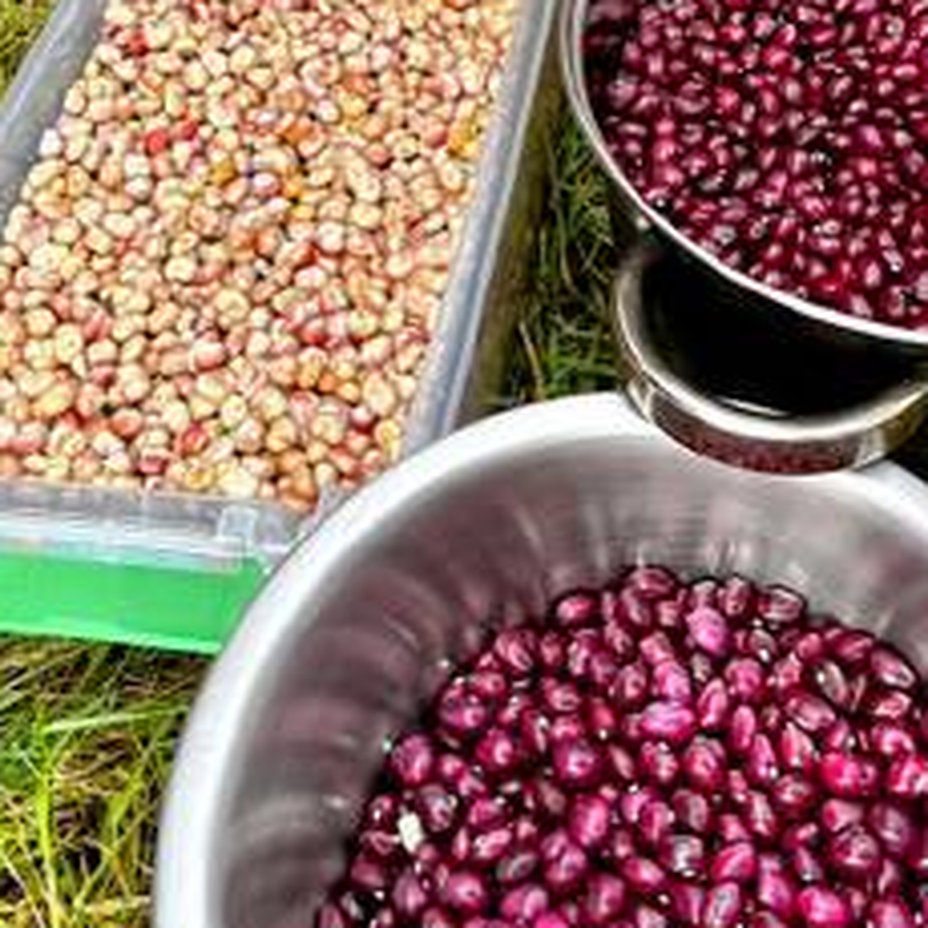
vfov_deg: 31.4
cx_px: 559
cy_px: -4
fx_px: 1517
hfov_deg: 33.9
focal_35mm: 50
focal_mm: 5.1
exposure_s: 1/772
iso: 50
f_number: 1.6
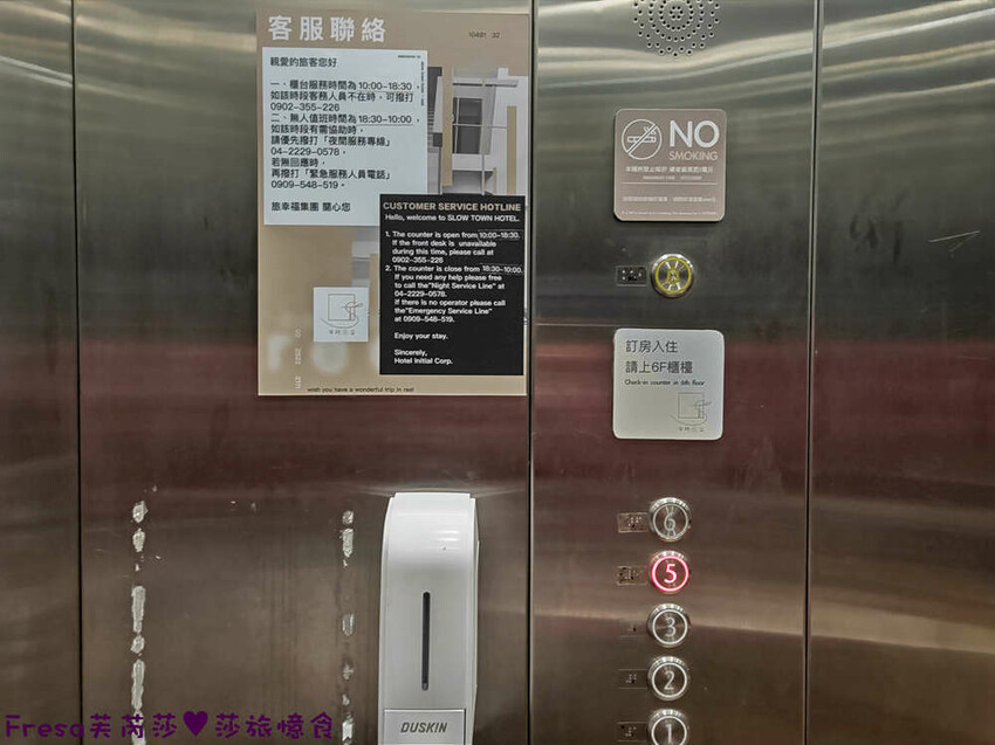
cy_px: 372
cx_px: 498
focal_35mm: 23
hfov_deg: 73.9
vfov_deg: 58.9
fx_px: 661
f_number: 1.7
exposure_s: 1
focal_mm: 3.97
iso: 769
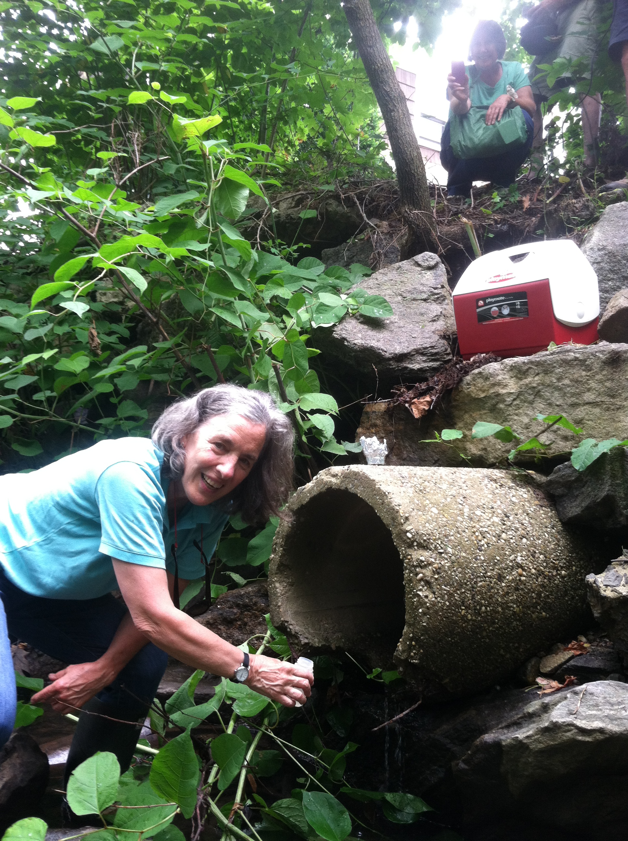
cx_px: 314
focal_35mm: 35
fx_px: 849
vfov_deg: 52.7
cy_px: 420
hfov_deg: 40.6
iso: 100
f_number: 2.8
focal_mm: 3.85
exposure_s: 1/60
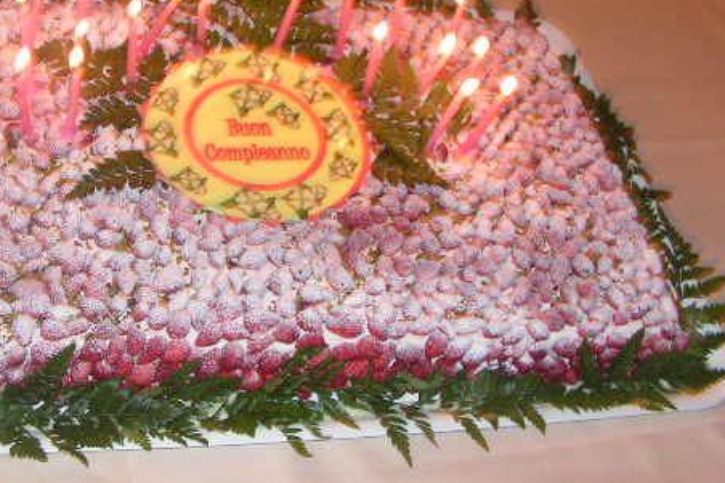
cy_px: 143
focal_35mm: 53
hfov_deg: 37.3
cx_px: 266
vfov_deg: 25.3
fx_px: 1067
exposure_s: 1/40
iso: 200
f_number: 3.2
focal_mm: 6
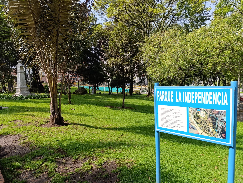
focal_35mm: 23
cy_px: 92
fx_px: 162
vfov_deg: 59.0
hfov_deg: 73.8
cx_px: 122
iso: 50
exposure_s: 1/326
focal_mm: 6.14
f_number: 1.6
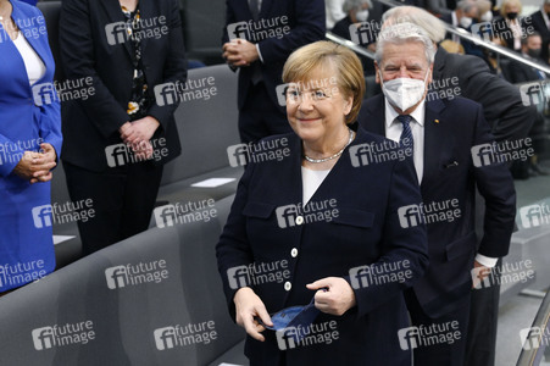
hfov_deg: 28.9
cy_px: 183
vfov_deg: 19.4
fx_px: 1069
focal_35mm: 70
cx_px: 275
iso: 6400
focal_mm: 70
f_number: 5.6
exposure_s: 1/100
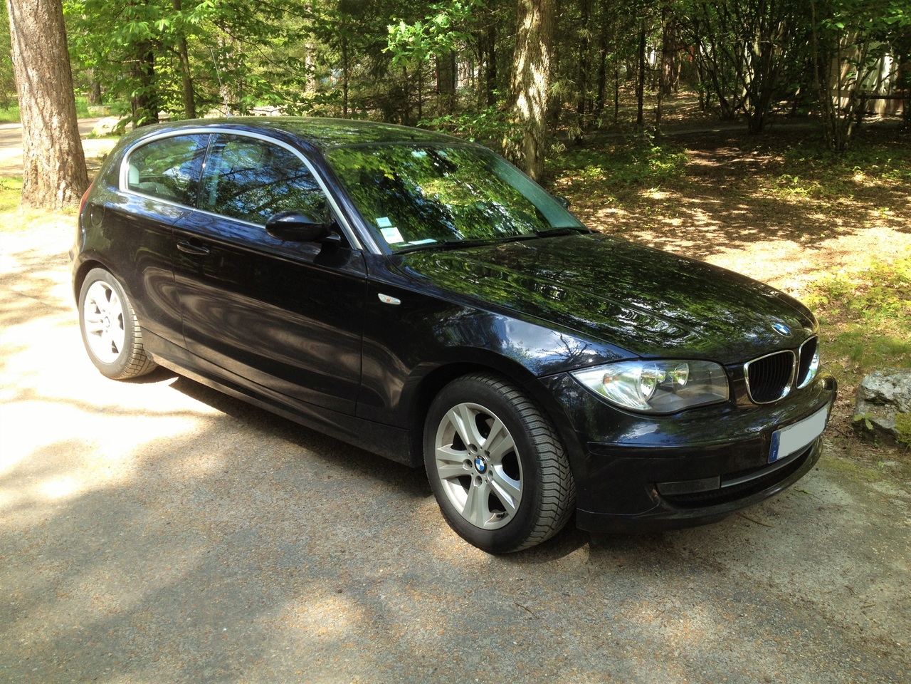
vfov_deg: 40.7
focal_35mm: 35
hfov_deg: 52.6
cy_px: 342
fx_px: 921
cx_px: 456
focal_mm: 4.28
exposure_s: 1/247
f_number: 2.4
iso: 50
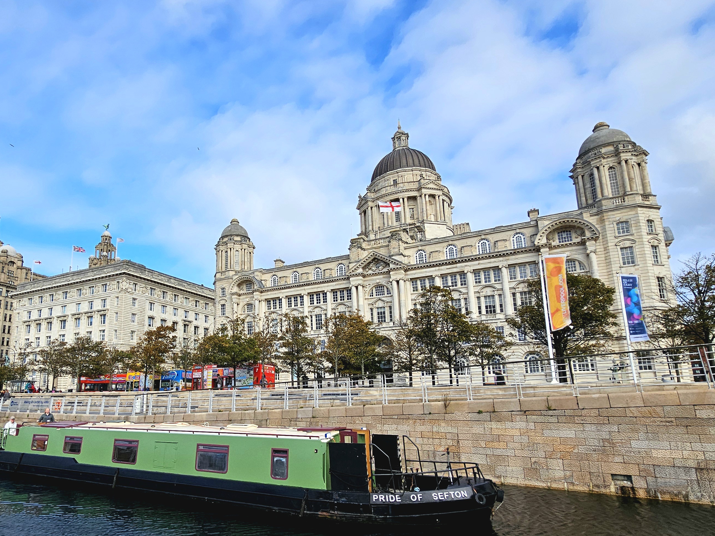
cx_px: 244
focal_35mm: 20
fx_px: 413
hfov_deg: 79.3
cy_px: 308
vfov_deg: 65.6
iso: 50
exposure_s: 1/2500
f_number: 2.2
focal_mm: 2.2
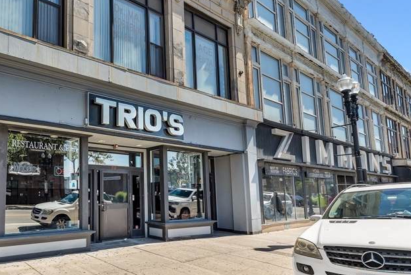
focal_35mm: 23
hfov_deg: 69.9
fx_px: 263
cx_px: 92
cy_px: 166
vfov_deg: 54.7
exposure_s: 1/60
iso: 50
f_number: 8
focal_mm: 14
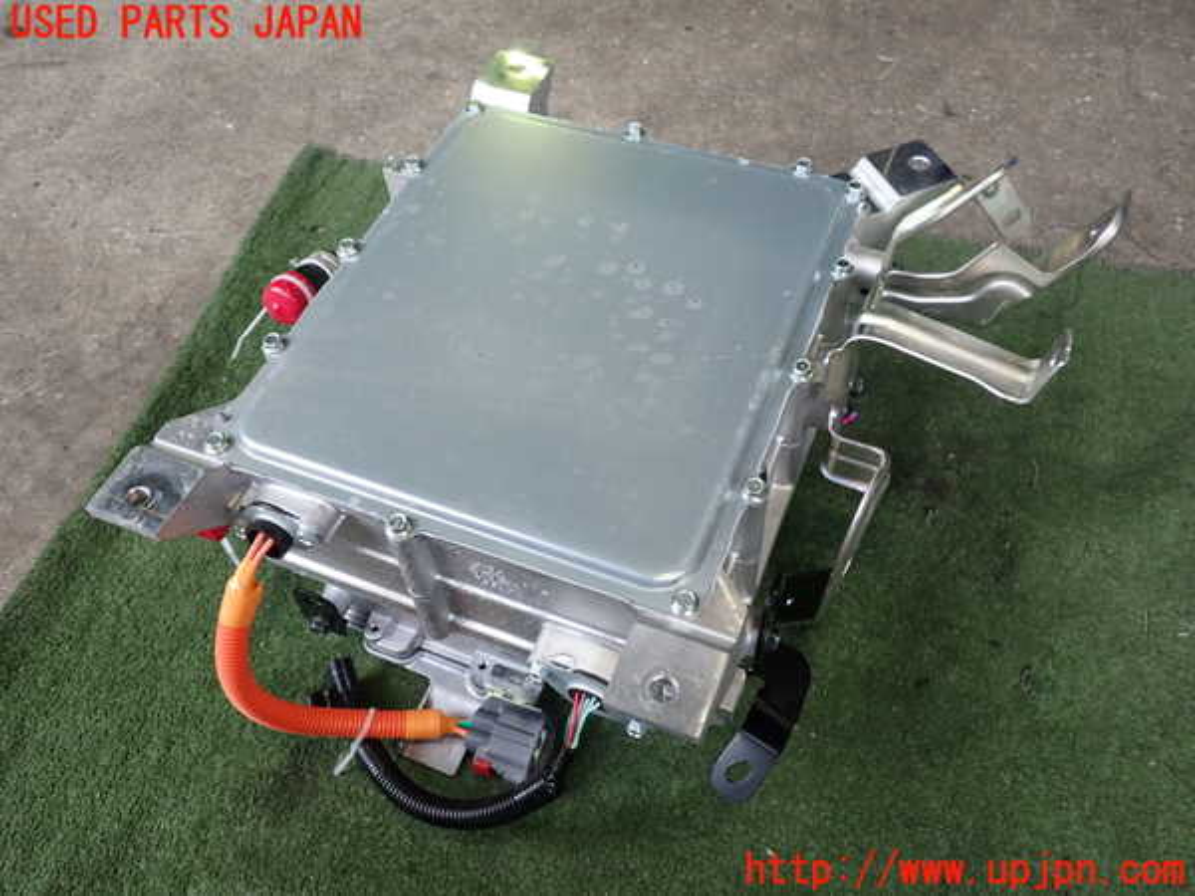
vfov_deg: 46.8
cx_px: 598
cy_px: 448
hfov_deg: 60.0
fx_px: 1036
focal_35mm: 30
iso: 200
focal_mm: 5.4
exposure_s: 1/100
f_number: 2.3
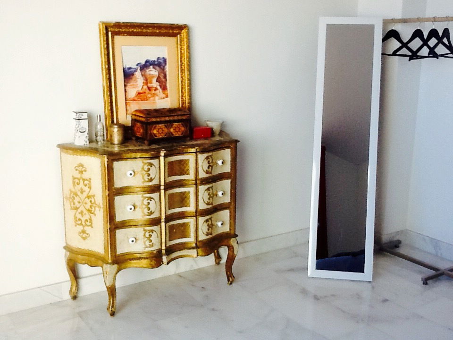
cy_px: 170
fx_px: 576
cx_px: 226
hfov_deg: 42.9
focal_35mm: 44
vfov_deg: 32.9
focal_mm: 2.03
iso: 40
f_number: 2.4
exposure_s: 1/136
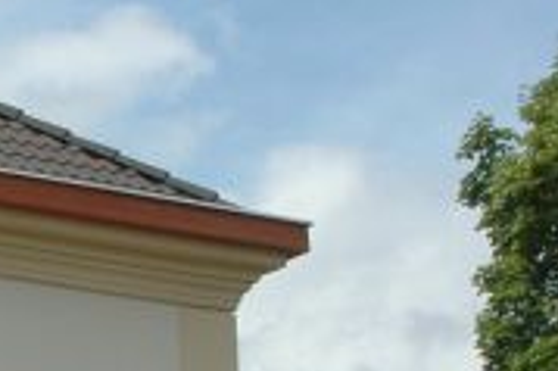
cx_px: -499
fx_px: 3167
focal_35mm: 205
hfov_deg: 9.5
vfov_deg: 6.6
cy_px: 633
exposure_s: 1/400
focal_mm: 27
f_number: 10
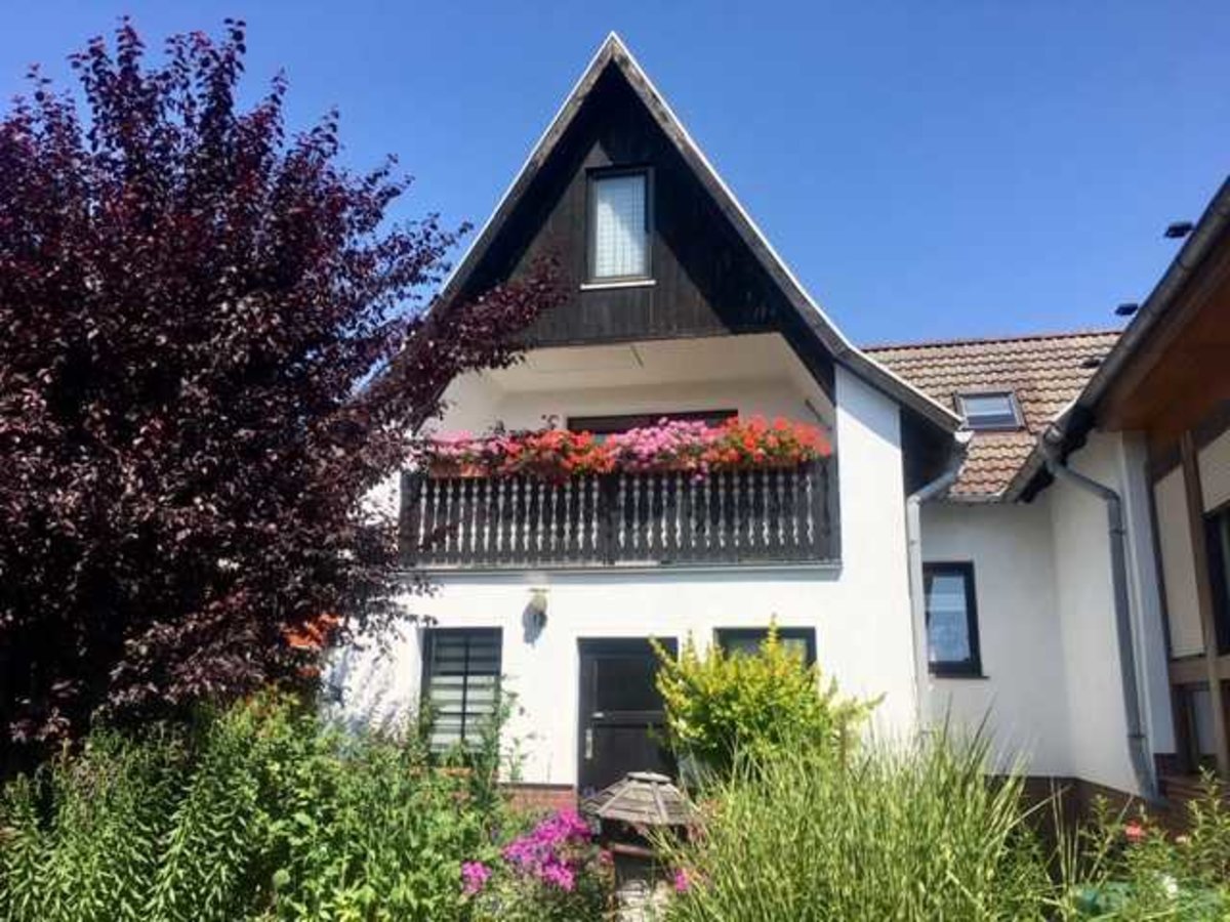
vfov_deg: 48.2
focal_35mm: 29
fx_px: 1030
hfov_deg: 61.7
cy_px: 461
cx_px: 615
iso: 25
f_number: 2.2
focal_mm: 4.15
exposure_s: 1/2024
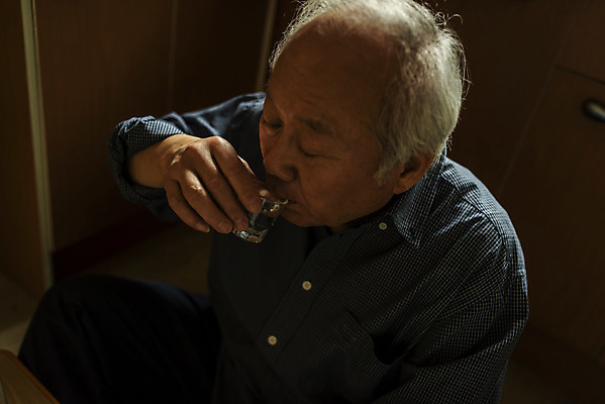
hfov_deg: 54.4
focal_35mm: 35
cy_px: 202
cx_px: 302
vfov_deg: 37.9
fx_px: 588
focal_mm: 35
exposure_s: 1/125
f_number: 1.8
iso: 640
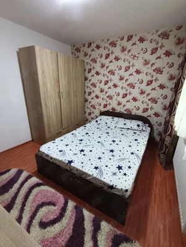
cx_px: 93
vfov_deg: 98.2
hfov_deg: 81.7
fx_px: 107
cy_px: 124
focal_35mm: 15
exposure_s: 1/33.3
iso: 527
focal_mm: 1.65
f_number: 2.2
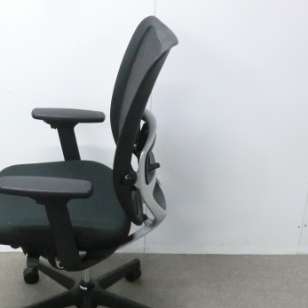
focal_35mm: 62
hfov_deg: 27.4
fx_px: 624
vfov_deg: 27.6
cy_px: 191
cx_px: 79
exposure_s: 1/30
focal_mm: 6.9
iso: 800
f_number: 3.9
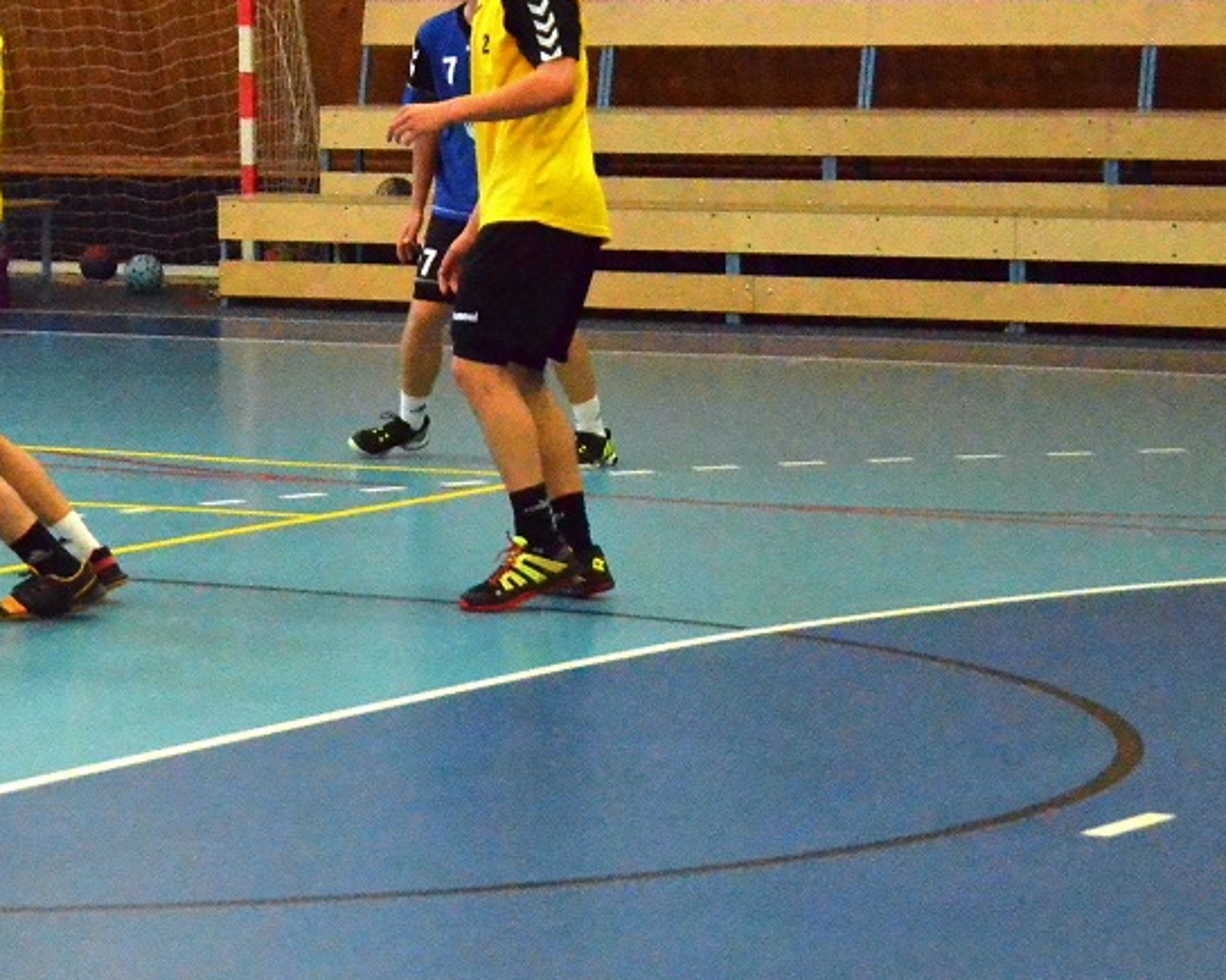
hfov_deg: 11.8
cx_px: -63
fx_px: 5841
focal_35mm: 161
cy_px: 315
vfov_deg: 9.6
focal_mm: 52
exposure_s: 1/1250
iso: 6400
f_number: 5
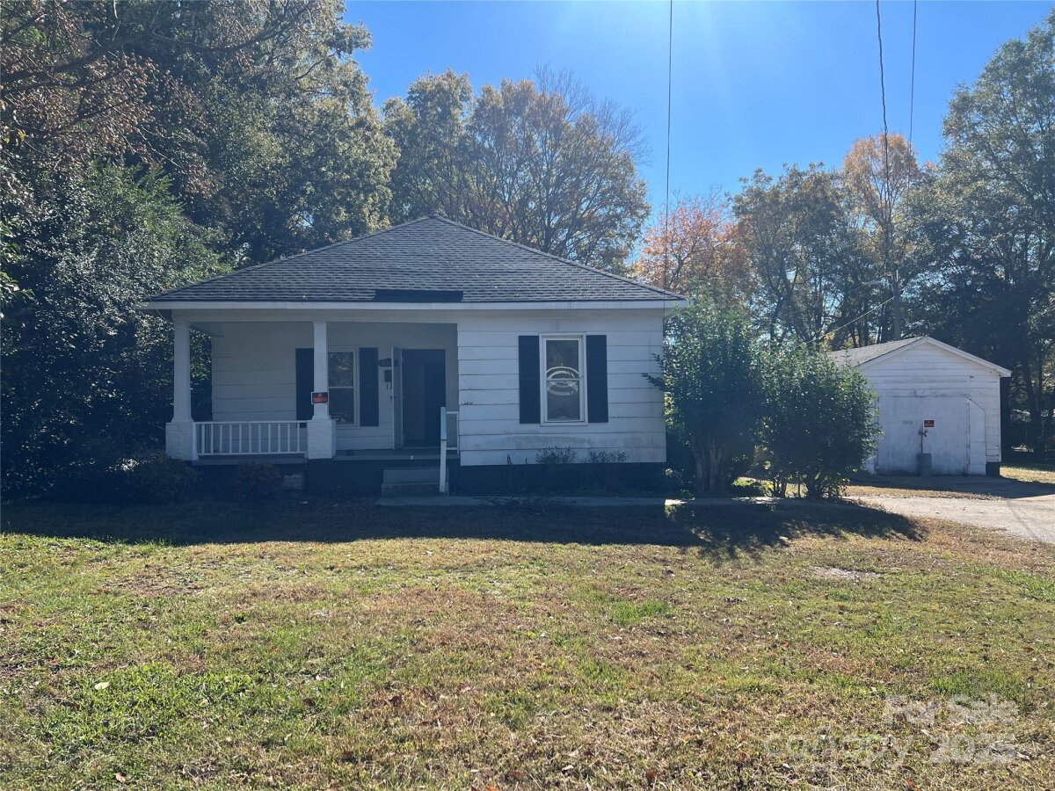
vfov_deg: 53.1
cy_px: 396
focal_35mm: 26
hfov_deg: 67.3
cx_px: 528
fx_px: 792
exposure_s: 1/2353
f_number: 1.5
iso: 50
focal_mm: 5.7
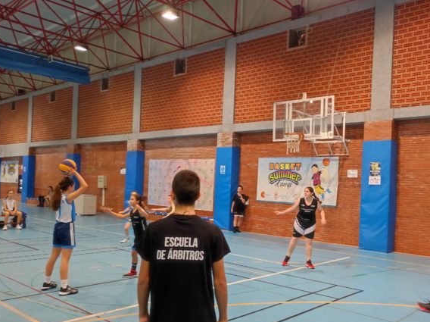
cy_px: 182
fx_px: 410
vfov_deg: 42.8
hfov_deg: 55.2
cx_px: 242
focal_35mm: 33
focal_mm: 4.7
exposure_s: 1/50
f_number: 1.79
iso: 776
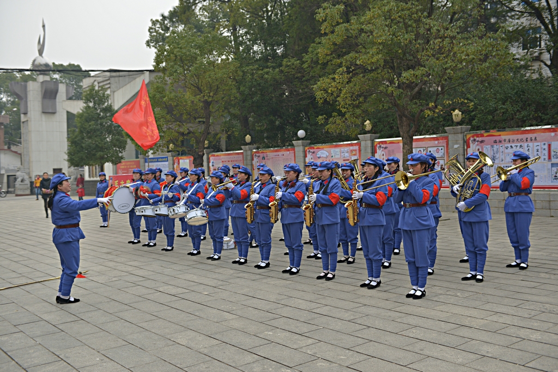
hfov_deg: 50.7
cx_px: 279
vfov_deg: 35.1
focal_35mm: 38
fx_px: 589
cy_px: 186
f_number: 3.5
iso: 400
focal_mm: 38
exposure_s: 1/250
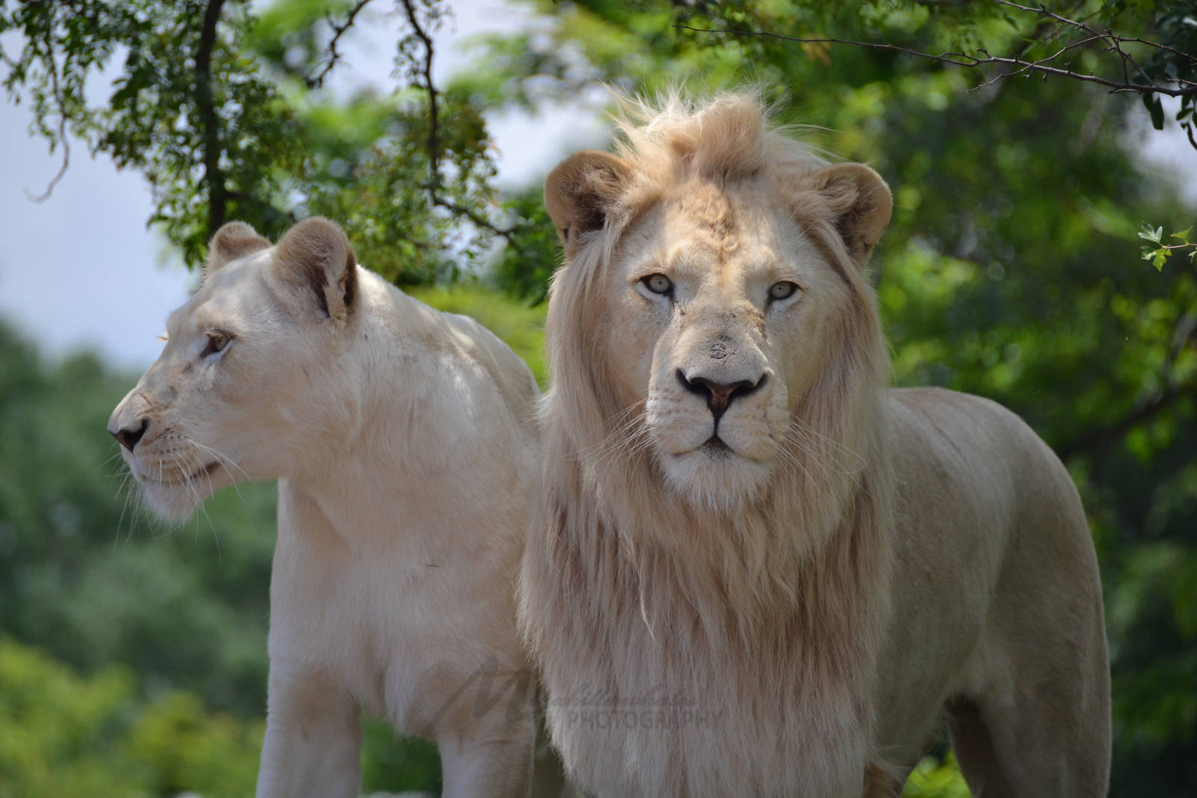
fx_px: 14963
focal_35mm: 450
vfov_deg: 3.1
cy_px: 399
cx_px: 598
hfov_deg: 4.6
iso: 400
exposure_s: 1/1000
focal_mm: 300
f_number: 5.6
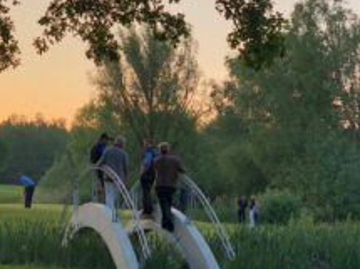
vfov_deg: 16.0
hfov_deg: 21.0
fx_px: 956
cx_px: 62
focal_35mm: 92
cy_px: 193
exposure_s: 1/129
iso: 16
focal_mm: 6
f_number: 2.4
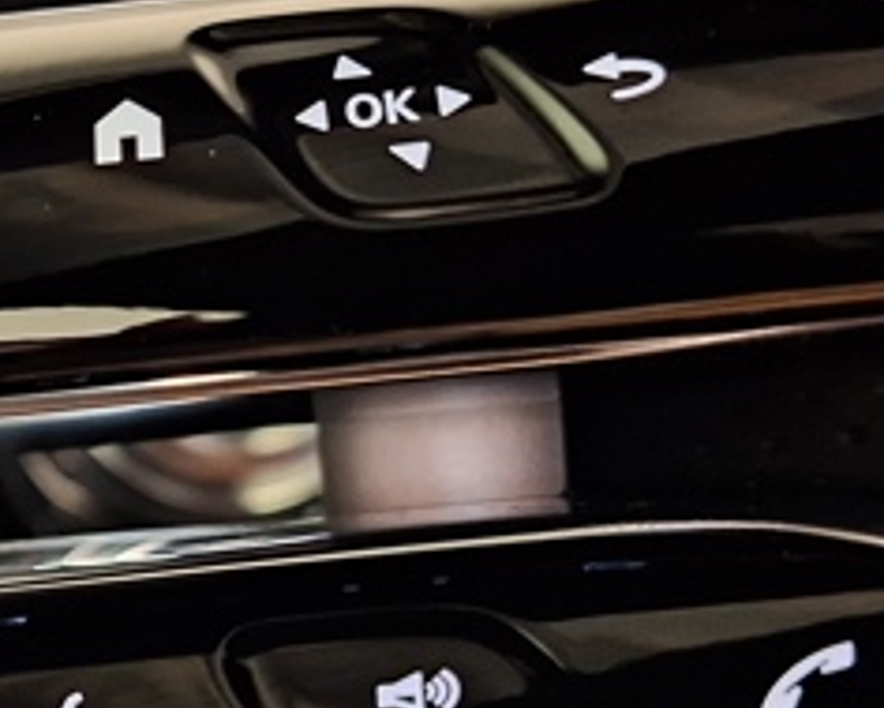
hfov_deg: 24.6
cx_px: 146
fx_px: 1989
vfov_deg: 20.2
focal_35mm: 76
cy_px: 386
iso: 1250
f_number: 1.8
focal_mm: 5.54
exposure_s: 1/11
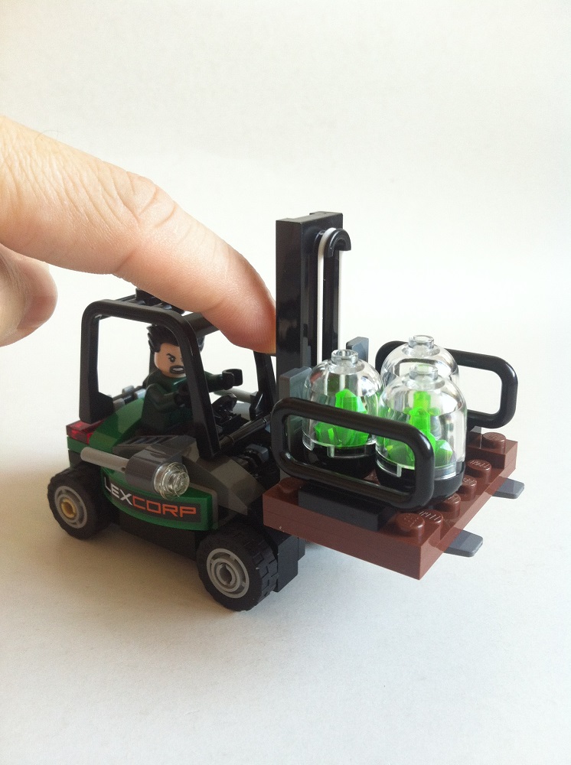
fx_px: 772
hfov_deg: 40.6
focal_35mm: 35
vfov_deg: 52.7
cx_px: 286
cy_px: 382
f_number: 2.8
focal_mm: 3.85
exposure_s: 1/17
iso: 100
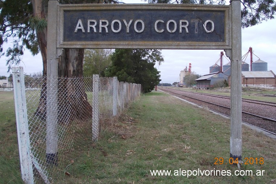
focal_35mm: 40
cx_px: 139
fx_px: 307
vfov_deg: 33.3
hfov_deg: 48.5
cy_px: 81
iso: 80
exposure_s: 1/400
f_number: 3.1
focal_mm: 5.3
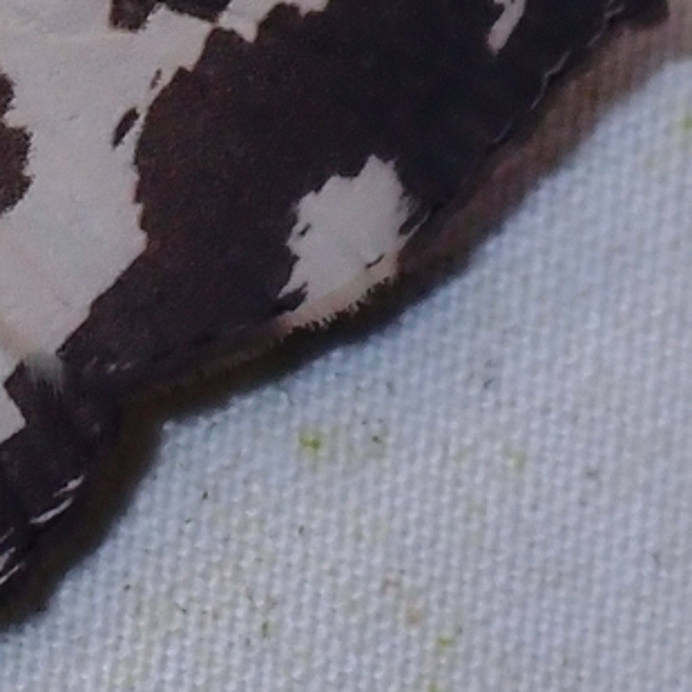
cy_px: 95
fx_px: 7351
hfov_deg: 5.3
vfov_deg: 5.4
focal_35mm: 325
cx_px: -513
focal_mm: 18
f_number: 6.3
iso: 160
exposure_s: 1/400
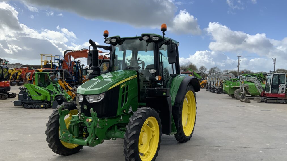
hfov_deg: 61.0
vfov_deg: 36.5
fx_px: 244
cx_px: 145
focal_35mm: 32
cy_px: 98
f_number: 1.8
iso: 16
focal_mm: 3
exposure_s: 1/1490
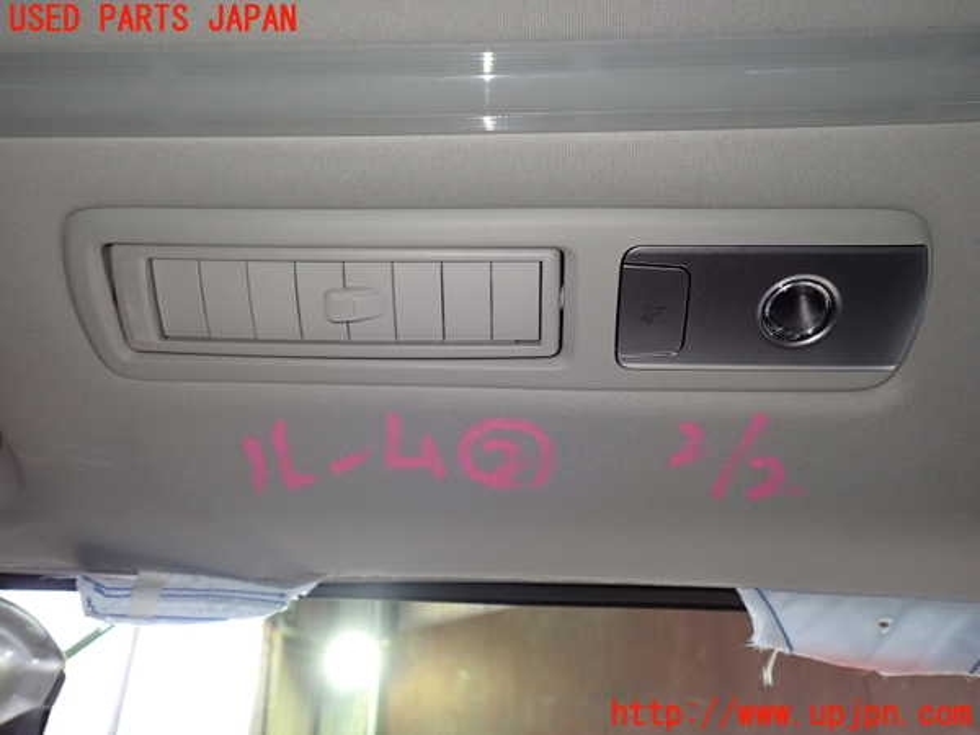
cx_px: 490
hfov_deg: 60.0
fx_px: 849
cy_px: 368
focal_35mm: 30
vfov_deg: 46.8
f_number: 2.3
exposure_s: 1/30
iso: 320
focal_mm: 5.4
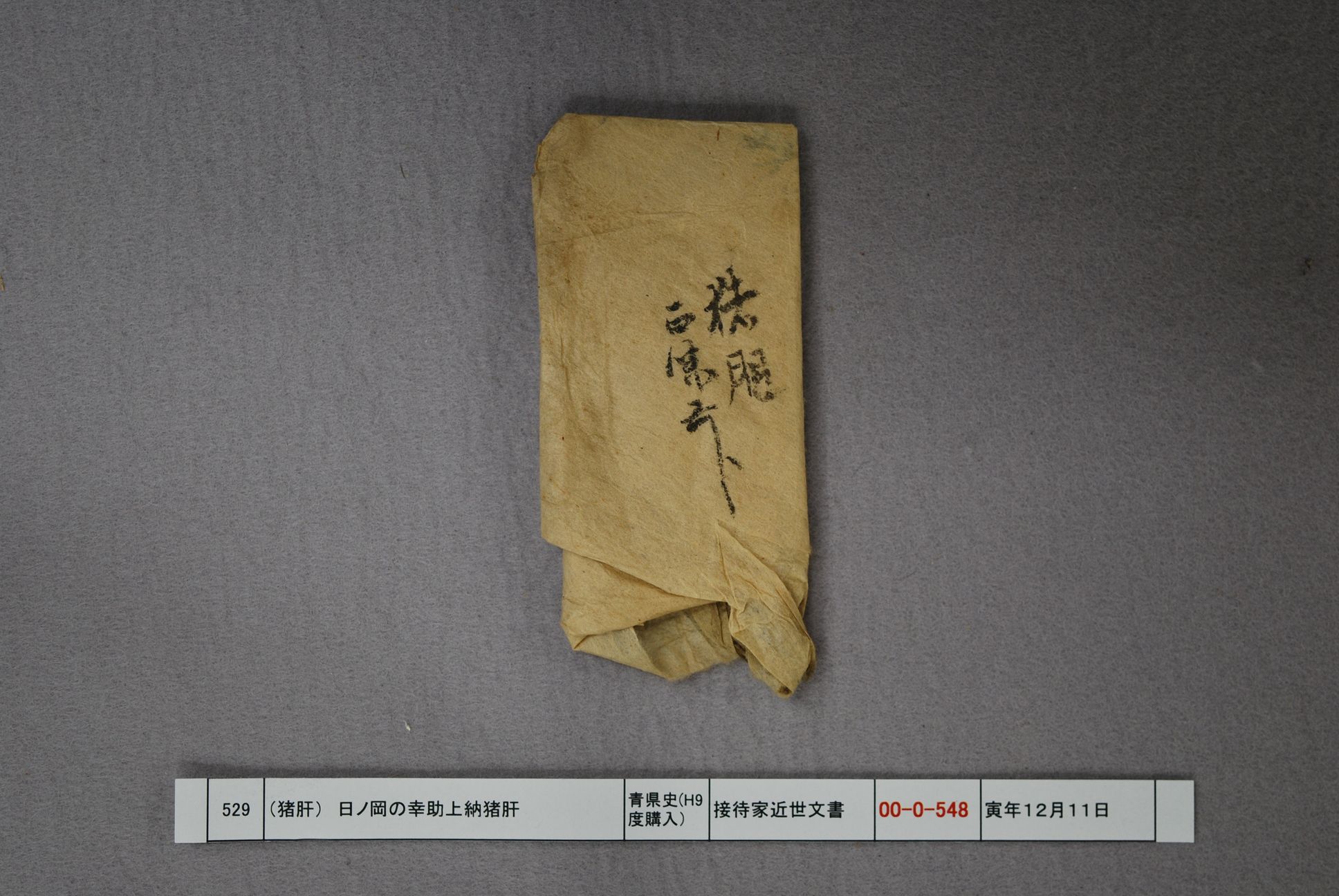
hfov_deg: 28.0
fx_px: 2681
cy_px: 448
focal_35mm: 72
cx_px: 670
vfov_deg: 19.0
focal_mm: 48
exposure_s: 1/30
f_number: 5.3
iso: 250
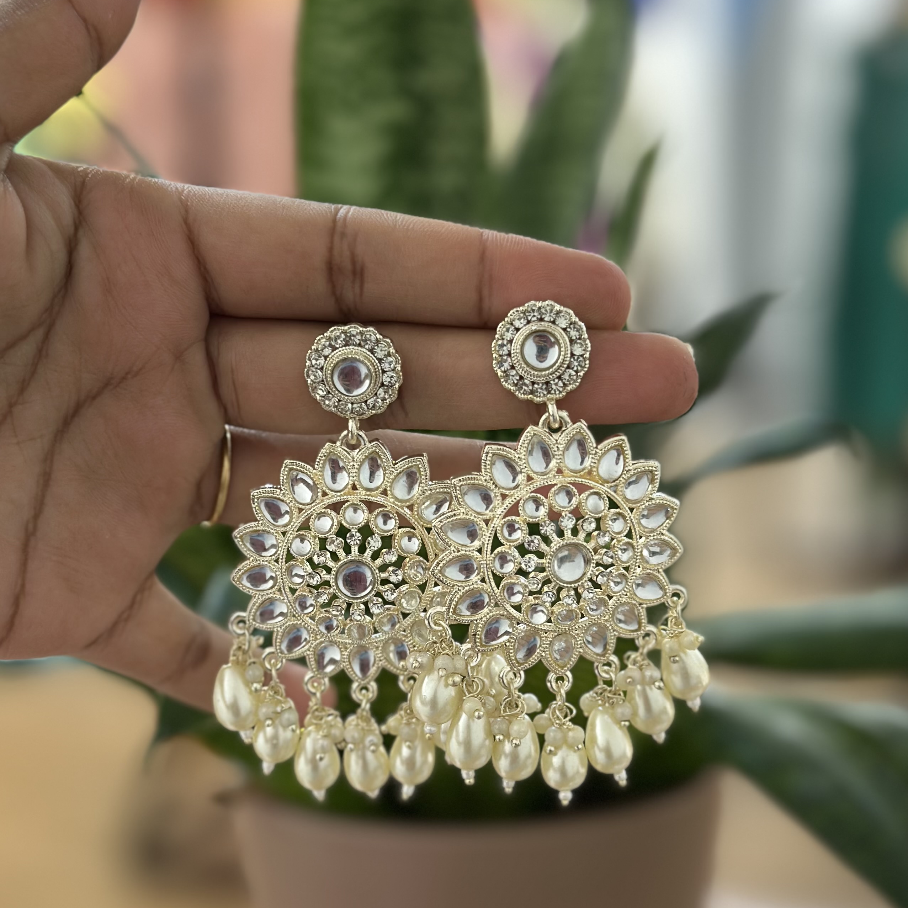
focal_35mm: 67
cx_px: 464
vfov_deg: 25.7
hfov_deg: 25.7
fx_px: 1988
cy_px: 513
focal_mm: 6.86
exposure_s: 1/50
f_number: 1.78
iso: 100
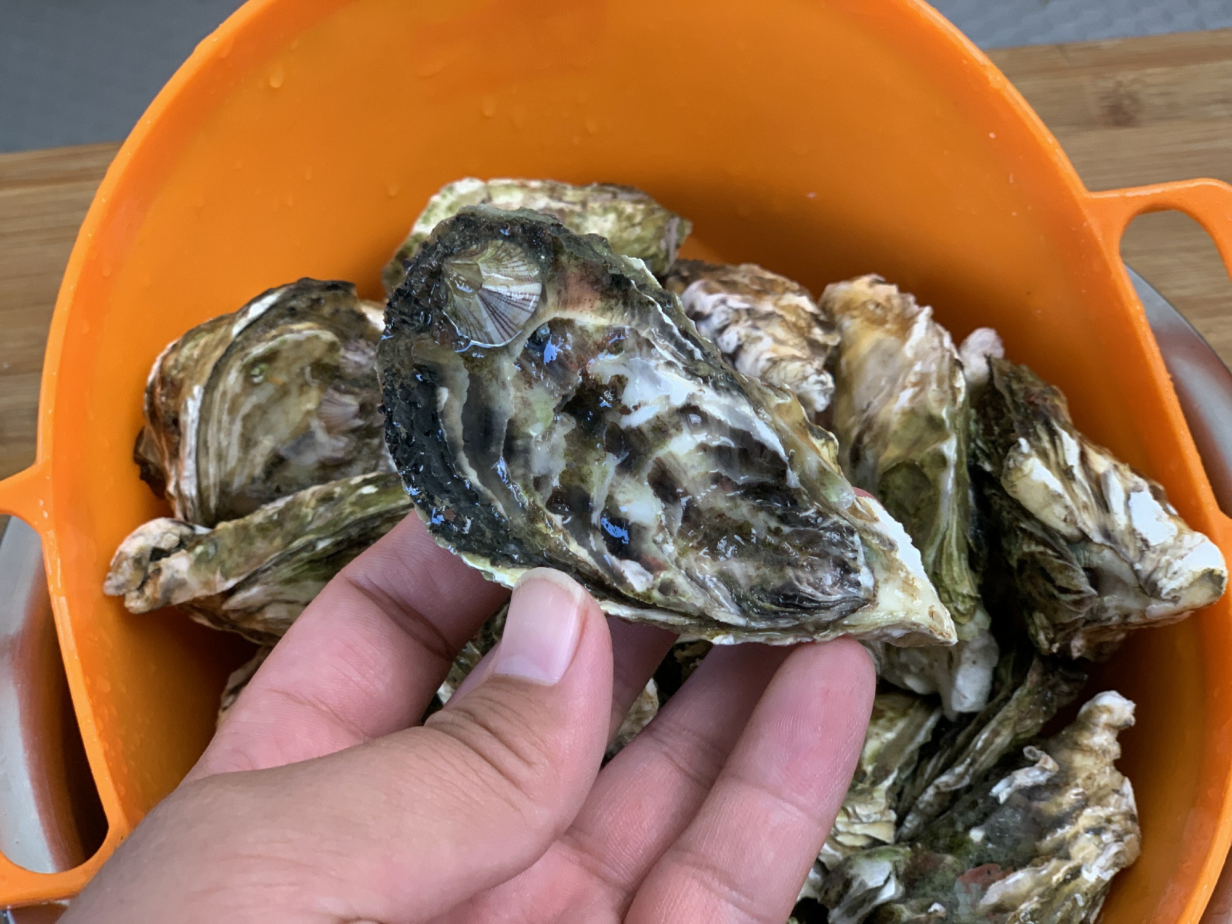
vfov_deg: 28.0
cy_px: 462
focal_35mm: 52
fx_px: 1851
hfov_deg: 36.8
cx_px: 616
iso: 125
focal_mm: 6
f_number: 2.4
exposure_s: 1/88
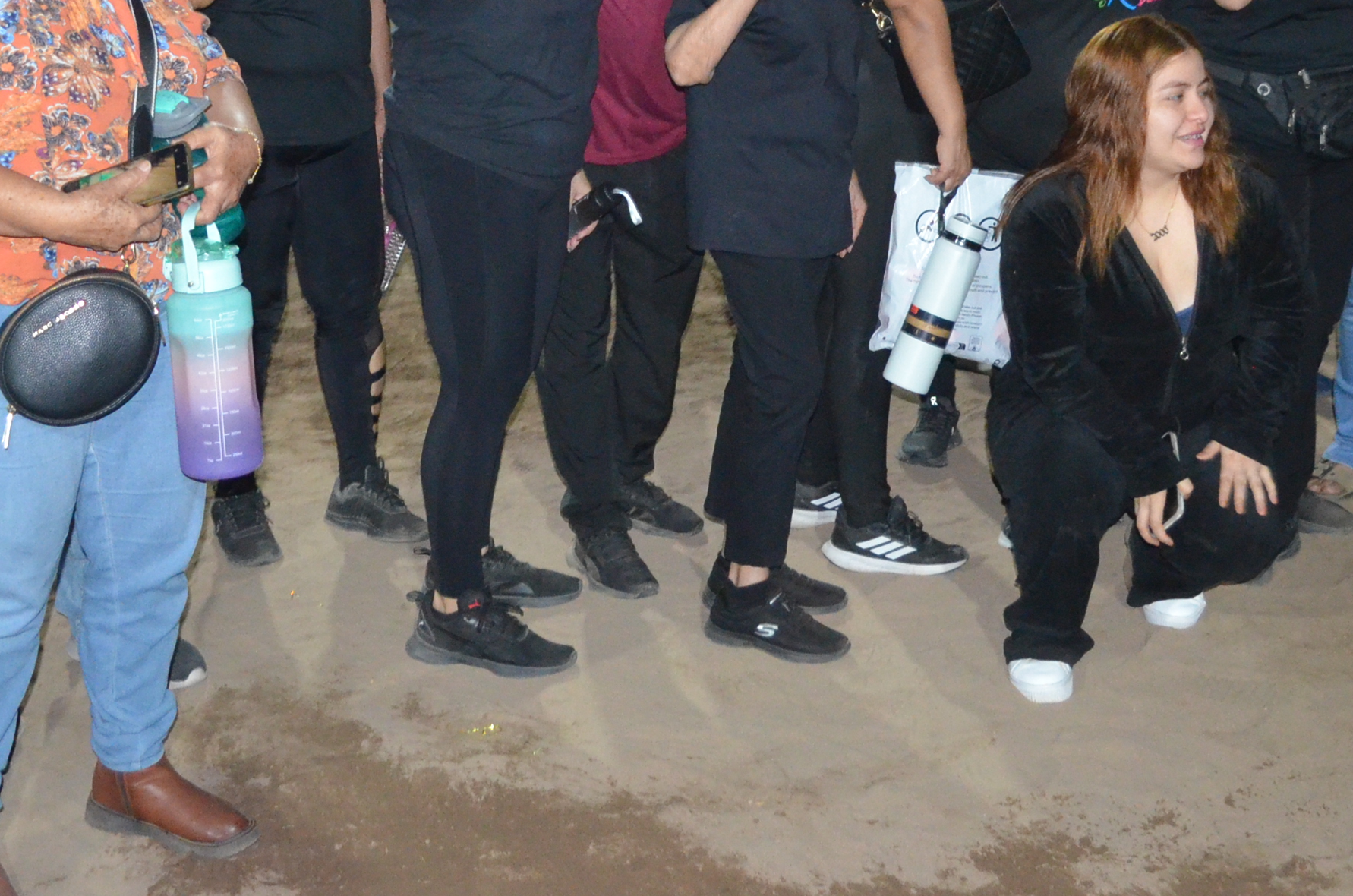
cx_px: 615
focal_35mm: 56
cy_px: -17
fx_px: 2100
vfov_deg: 23.0
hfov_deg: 35.7
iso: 3200
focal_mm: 18
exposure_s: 1/60
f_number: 3.5
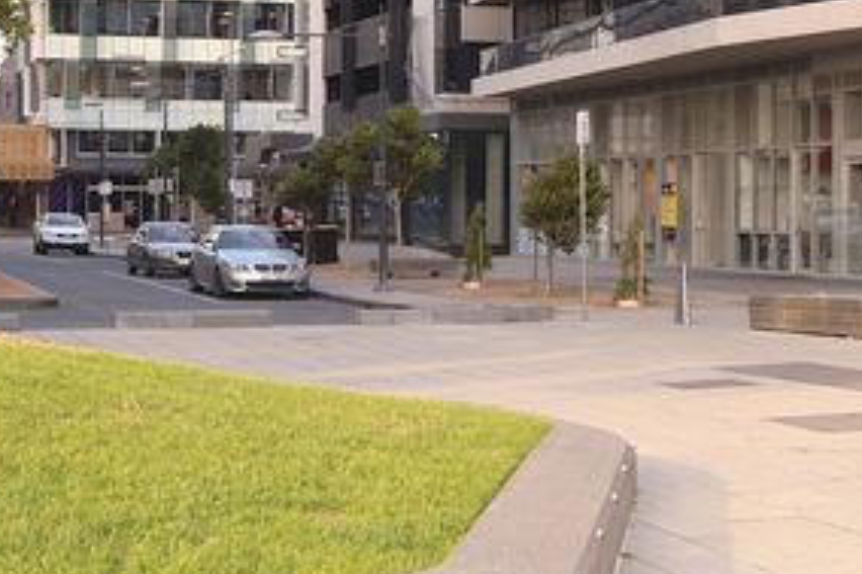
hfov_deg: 23.3
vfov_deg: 15.7
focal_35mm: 87
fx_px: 2078
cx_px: 622
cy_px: 196
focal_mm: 35
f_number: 5.6
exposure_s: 1/100
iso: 100
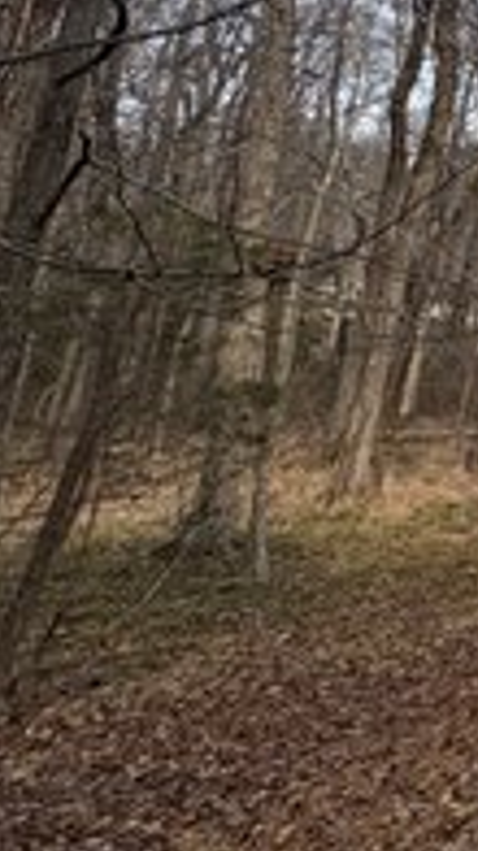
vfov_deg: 39.5
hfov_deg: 13.1
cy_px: 106
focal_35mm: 49
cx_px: 1293
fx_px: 1106
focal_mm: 2.22
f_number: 2.2
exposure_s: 1/756
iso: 50
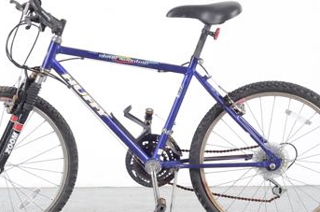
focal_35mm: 140
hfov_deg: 14.7
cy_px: 115
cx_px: 139
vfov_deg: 9.7
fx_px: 1242
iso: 100
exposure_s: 1/125
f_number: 5
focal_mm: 50
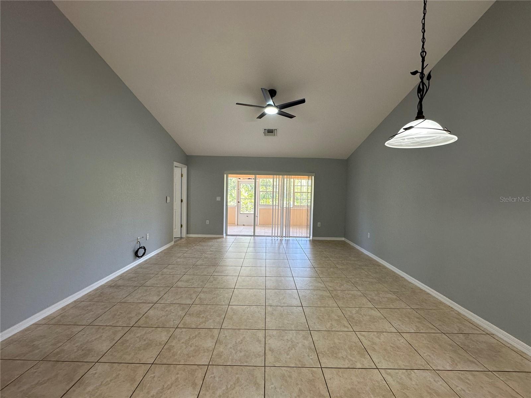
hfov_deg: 102.1
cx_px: 266
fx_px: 215
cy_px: 199
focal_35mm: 14
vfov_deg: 85.7
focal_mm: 2.22
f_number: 2.2
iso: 125
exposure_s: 1/120
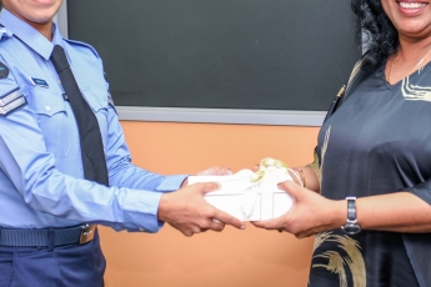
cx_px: 216
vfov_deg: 15.6
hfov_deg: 23.4
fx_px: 1042
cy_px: 52
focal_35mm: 87
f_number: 2.8
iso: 1250
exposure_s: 1/125
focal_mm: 50
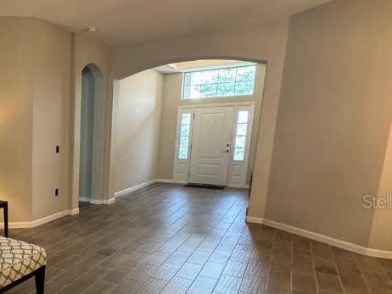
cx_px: 8
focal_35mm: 31
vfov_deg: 44.7
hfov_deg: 48.9
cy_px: 201
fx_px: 351
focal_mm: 2.22
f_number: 2.2
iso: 320
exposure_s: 1/60
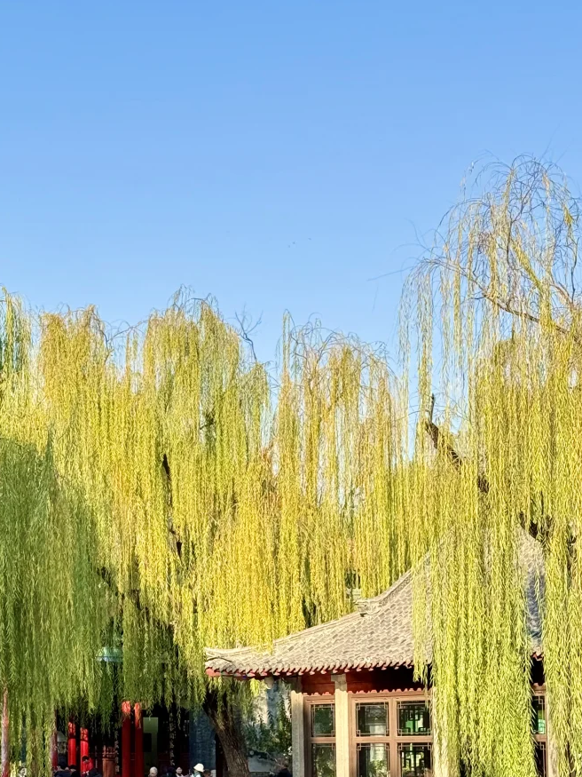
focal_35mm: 79
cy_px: 638
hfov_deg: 18.5
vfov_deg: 24.3
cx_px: 148
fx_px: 1771
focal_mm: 6.76
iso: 80
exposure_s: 1/1222
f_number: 1.78
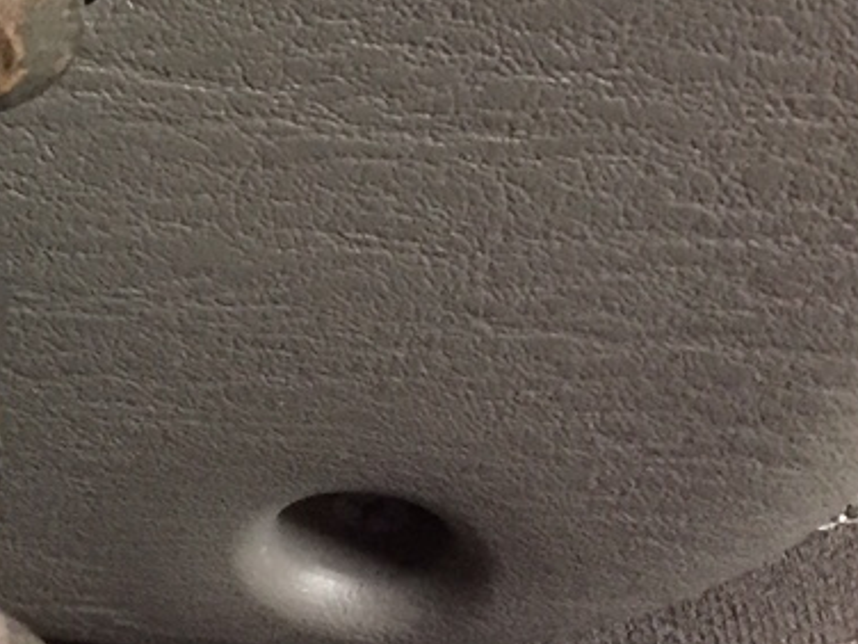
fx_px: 3123
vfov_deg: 11.6
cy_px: -7
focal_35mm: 126
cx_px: -714
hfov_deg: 13.8
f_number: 2.2
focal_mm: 4.15
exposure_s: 1/15
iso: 320
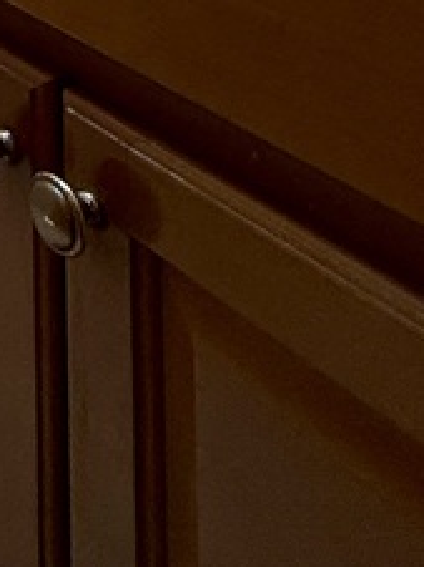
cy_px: -492
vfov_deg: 19.8
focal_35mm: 67
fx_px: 1096
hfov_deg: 14.8
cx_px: -562
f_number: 2.2
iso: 200
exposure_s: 1/120
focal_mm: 2.22
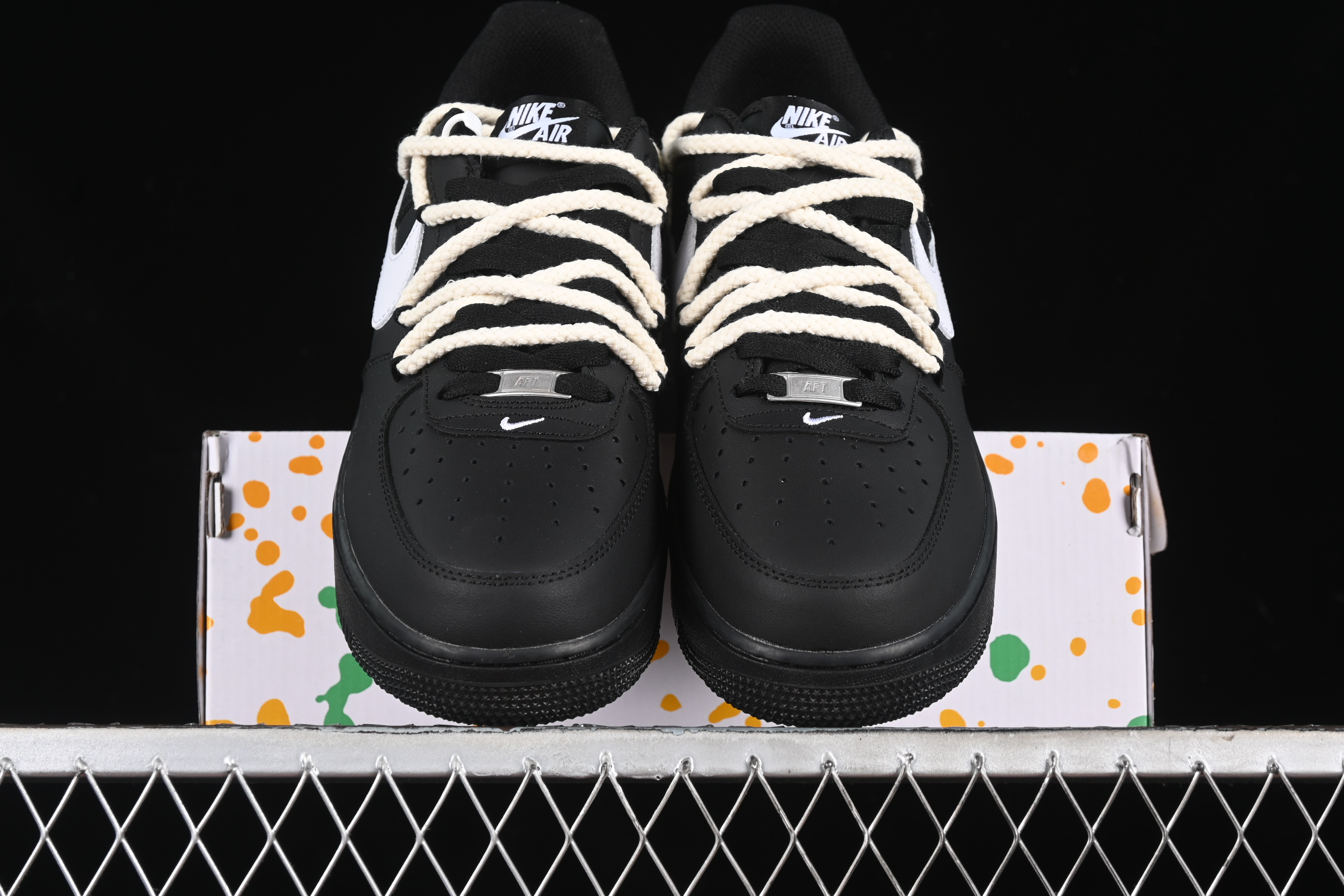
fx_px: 2800
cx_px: 672
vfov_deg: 18.2
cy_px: 448
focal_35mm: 75
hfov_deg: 27.0
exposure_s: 1/50
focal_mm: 50
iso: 160
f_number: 6.3
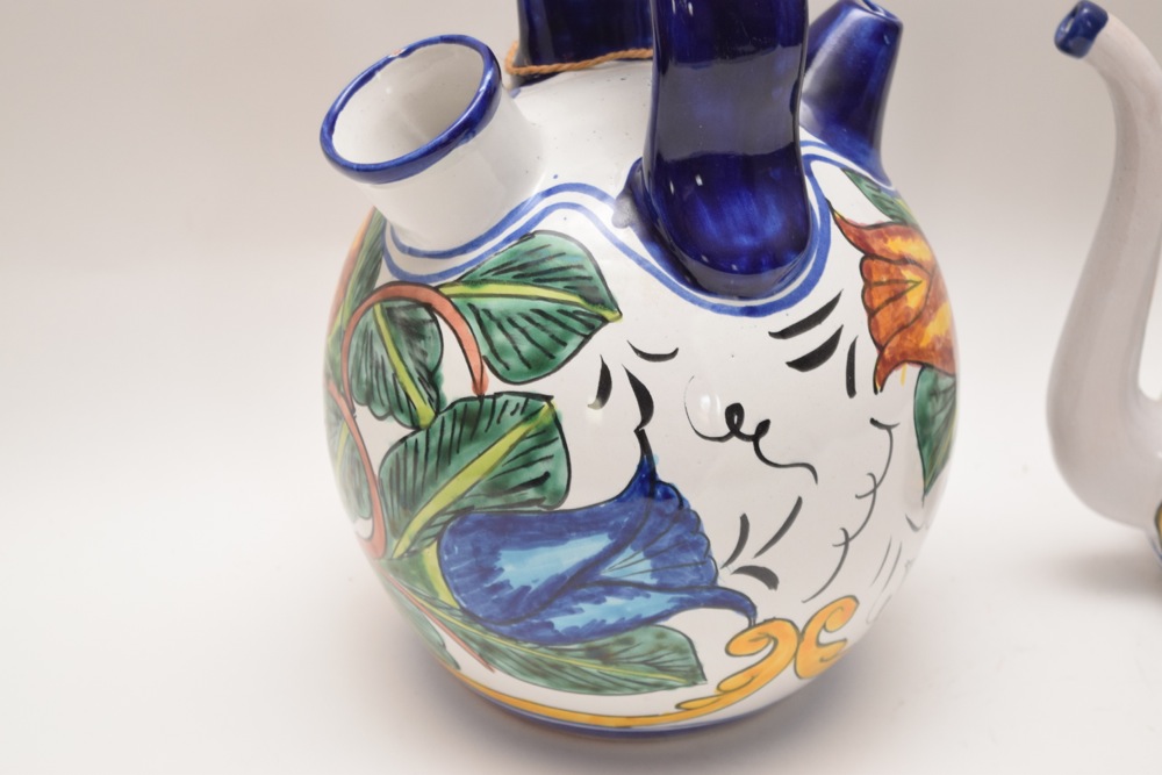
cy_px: 388
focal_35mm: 82
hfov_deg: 24.6
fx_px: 2663
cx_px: 581
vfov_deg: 16.6
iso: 1000
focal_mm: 55
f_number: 5.6
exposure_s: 1/60
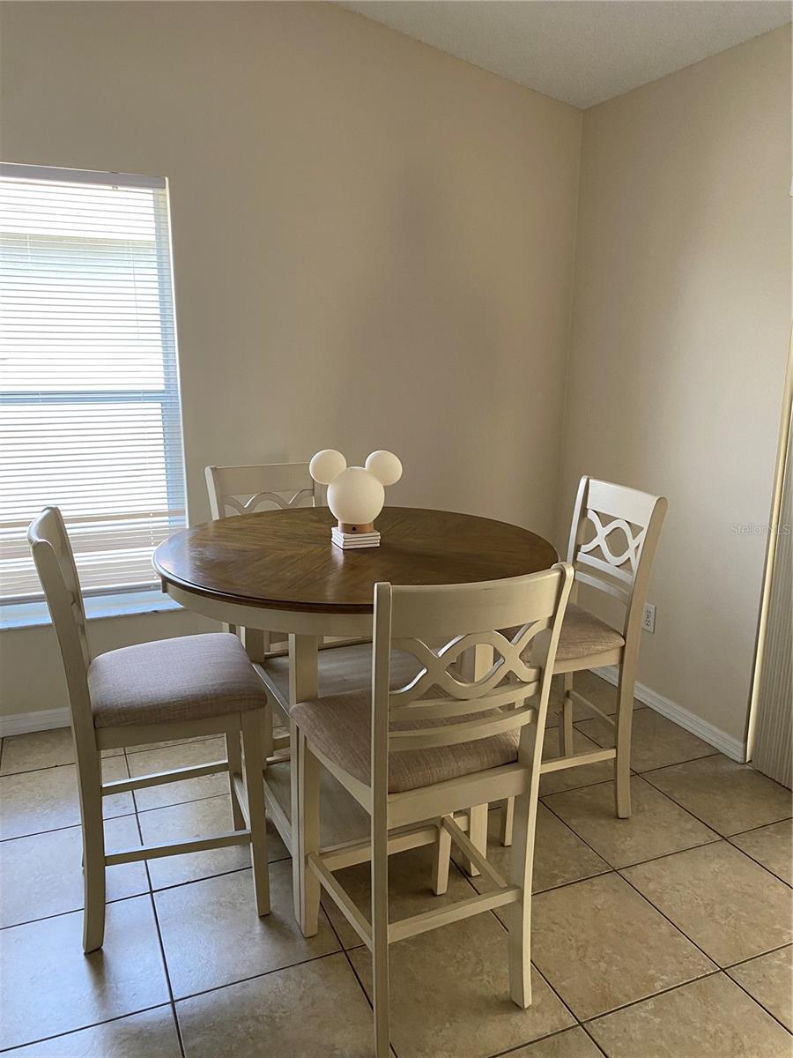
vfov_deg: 67.3
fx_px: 794
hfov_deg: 53.1
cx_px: 396
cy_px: 529
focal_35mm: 26
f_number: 1.8
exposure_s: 1/78
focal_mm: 4.25
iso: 125
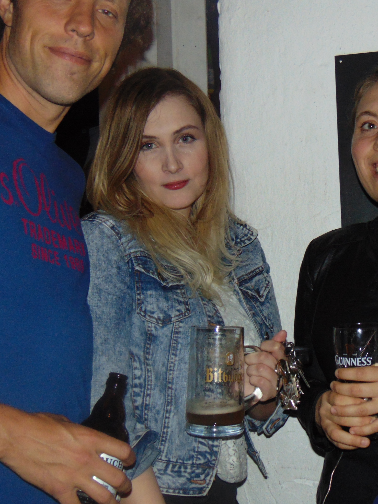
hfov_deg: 23.3
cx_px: 306
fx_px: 902
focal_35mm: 62
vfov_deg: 31.2
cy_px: 253
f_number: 3.2
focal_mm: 6.3
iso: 200
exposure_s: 1/8
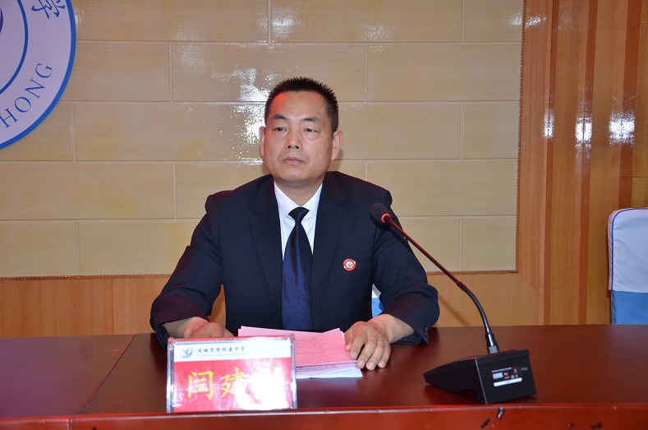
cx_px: 324
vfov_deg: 28.0
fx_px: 862
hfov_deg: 41.2
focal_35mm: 48
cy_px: 215
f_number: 4.8
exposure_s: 1/60
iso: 1000
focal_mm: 32
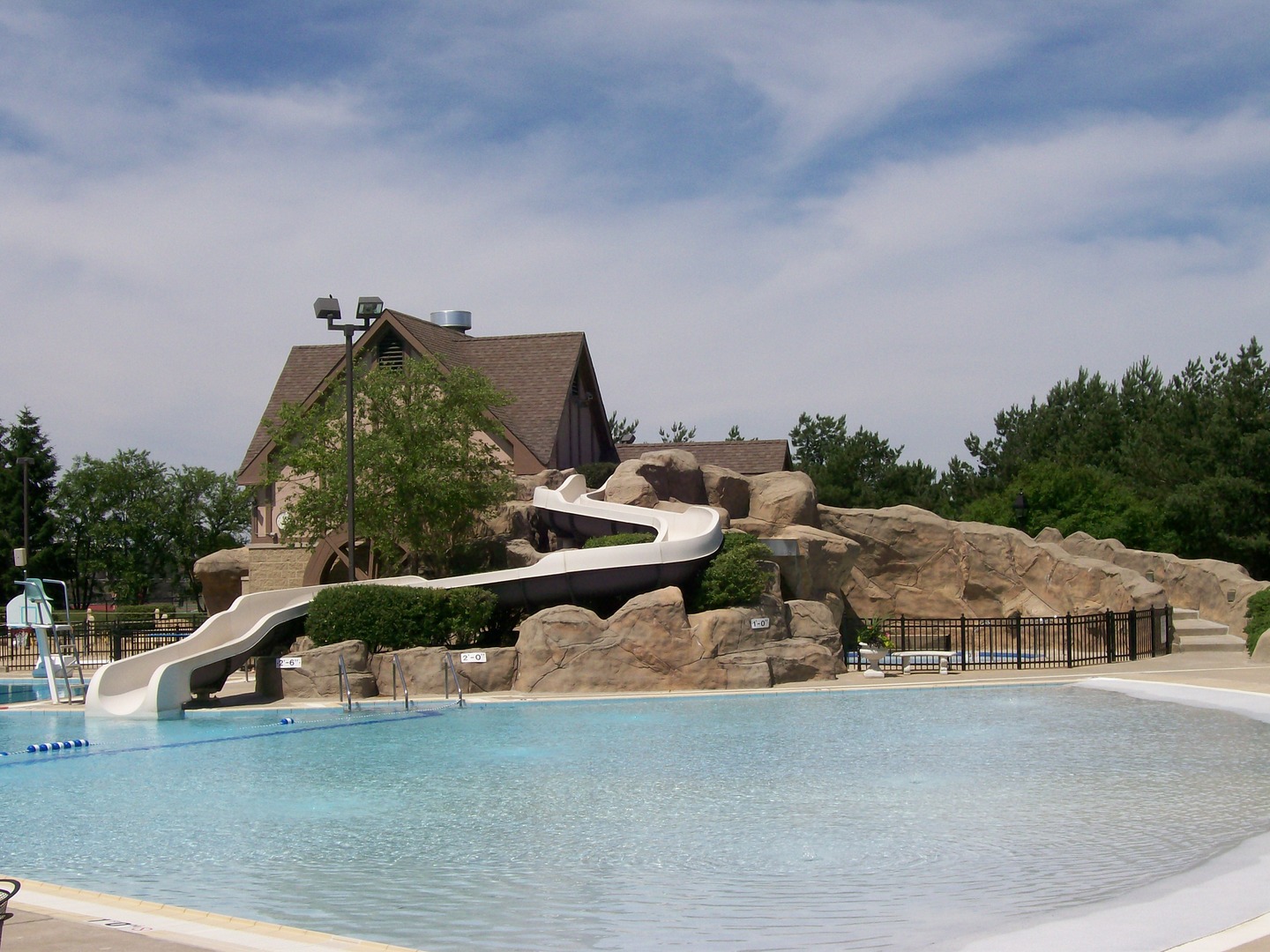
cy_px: 476
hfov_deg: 34.3
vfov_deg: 26.1
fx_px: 2055
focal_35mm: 56
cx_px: 635
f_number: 6
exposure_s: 1/901
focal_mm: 9.4
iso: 80
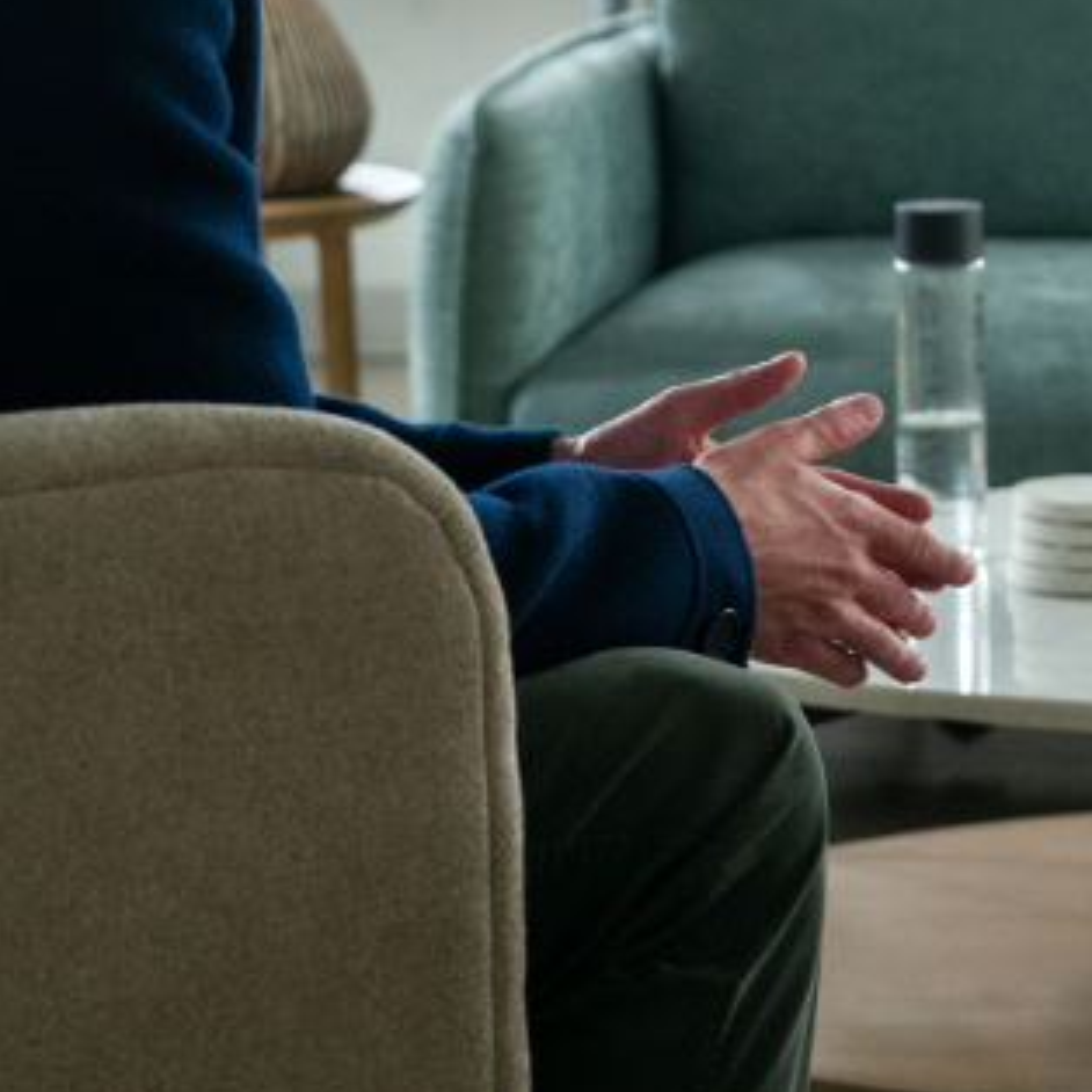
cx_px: 1182
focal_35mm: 133
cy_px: -28
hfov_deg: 12.9
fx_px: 4747
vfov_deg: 12.9
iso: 1600
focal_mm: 41
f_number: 3.2
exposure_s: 1/200
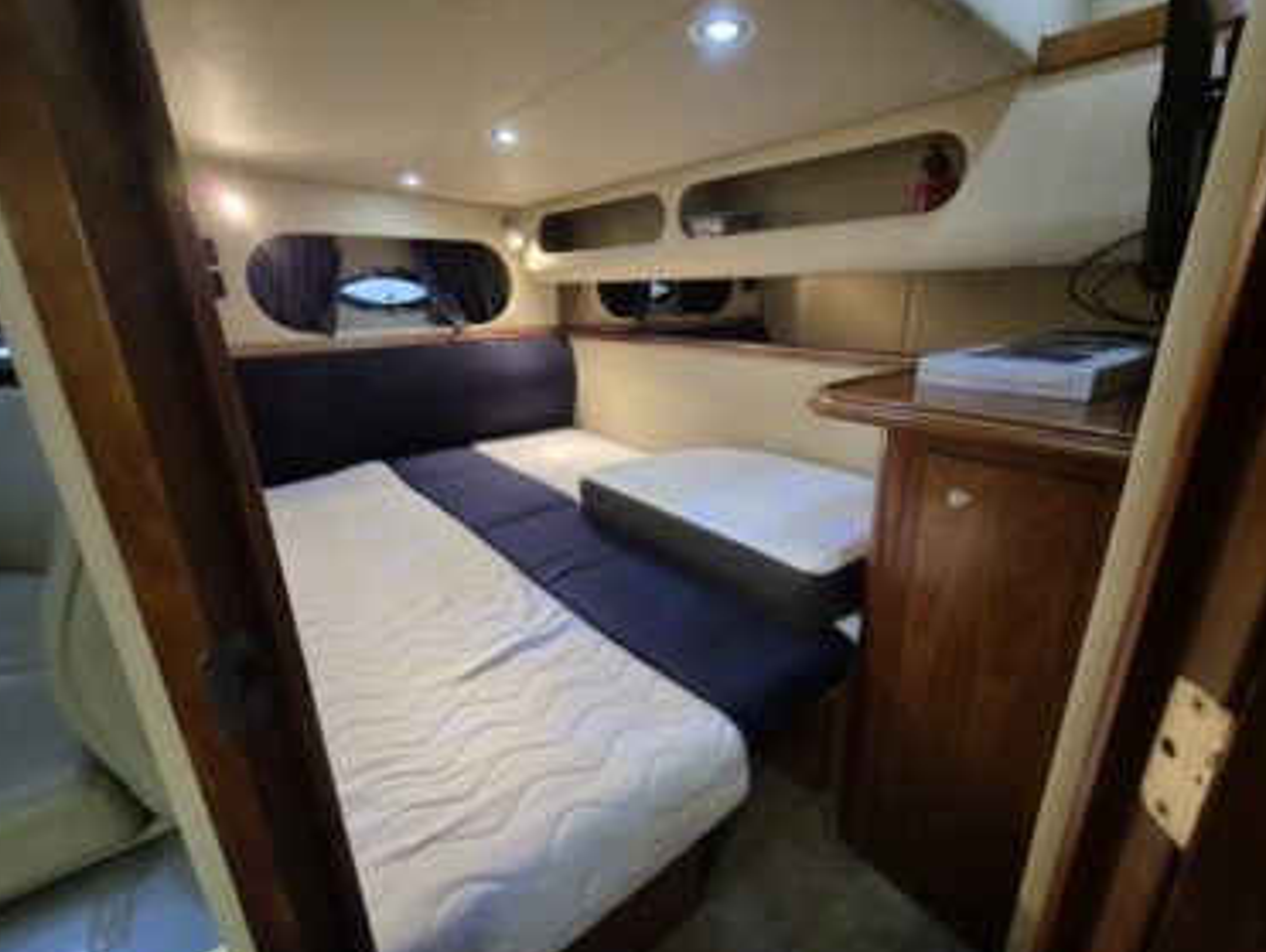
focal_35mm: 14
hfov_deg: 102.0
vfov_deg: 85.8
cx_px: 628
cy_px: 478
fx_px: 513
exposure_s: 1/50
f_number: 2.2
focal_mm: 2.2
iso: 1000
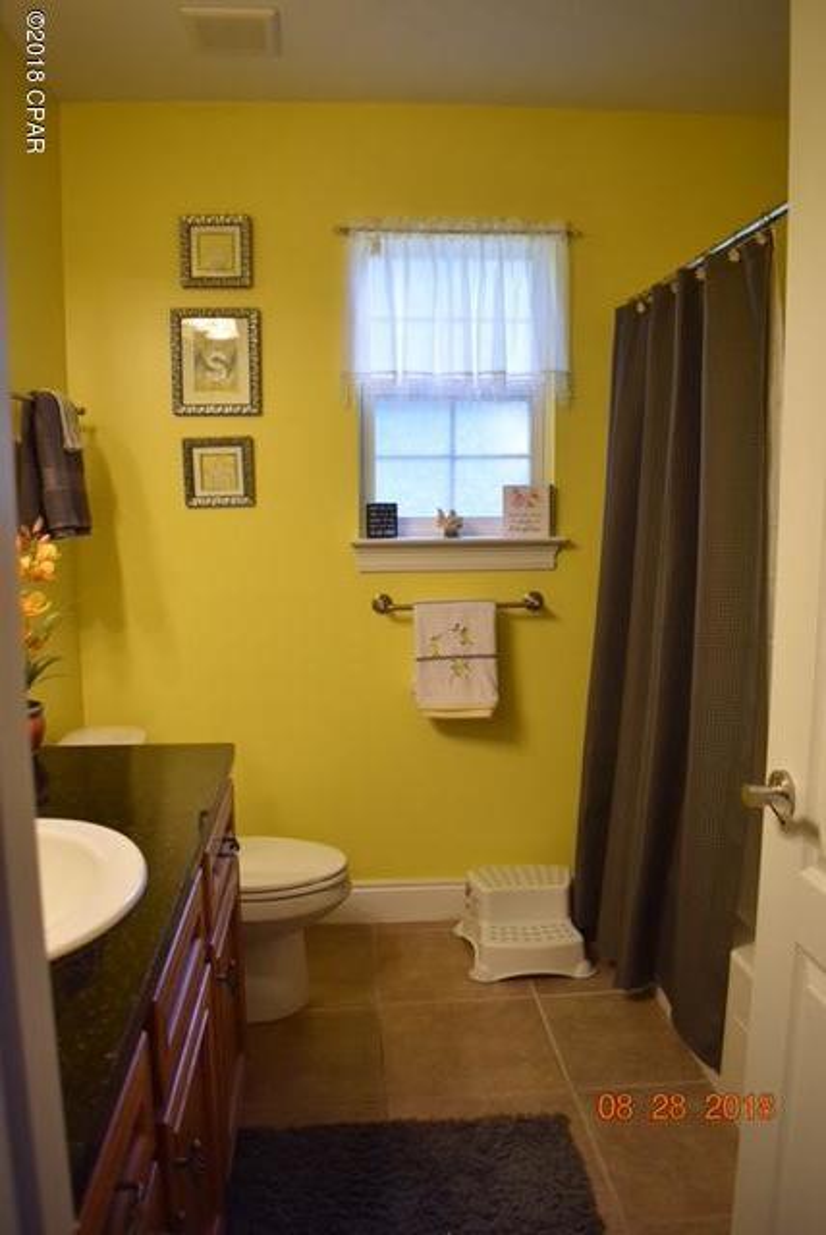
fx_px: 927
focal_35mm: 27
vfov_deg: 67.3
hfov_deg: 48.0
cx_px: 413
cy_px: 618
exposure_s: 1/60
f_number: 4
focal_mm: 18
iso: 720
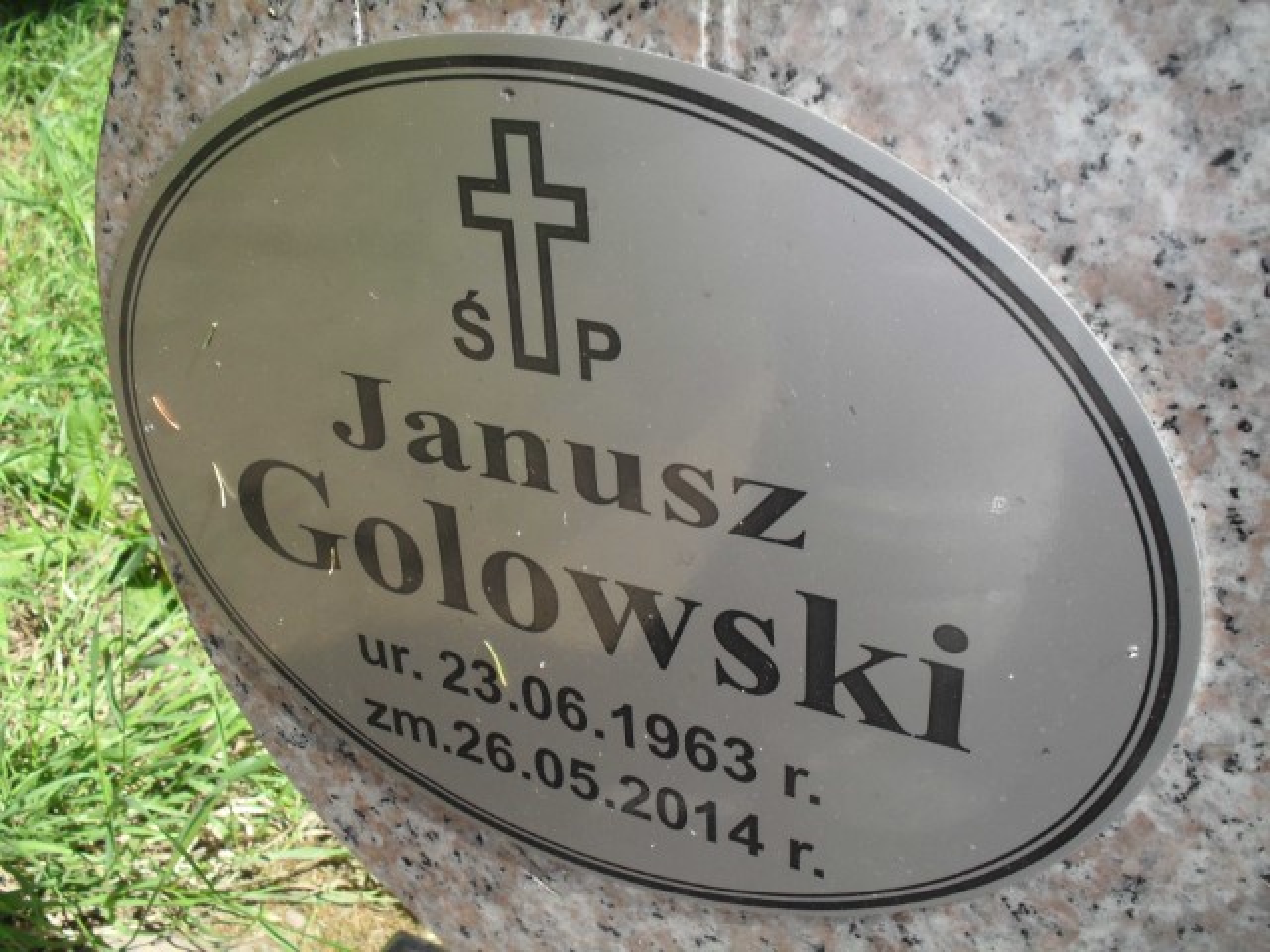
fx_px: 1284
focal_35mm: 35
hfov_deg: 52.6
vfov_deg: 40.7
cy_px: 476
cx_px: 635
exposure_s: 1/90
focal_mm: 6.3
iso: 100
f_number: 8.4
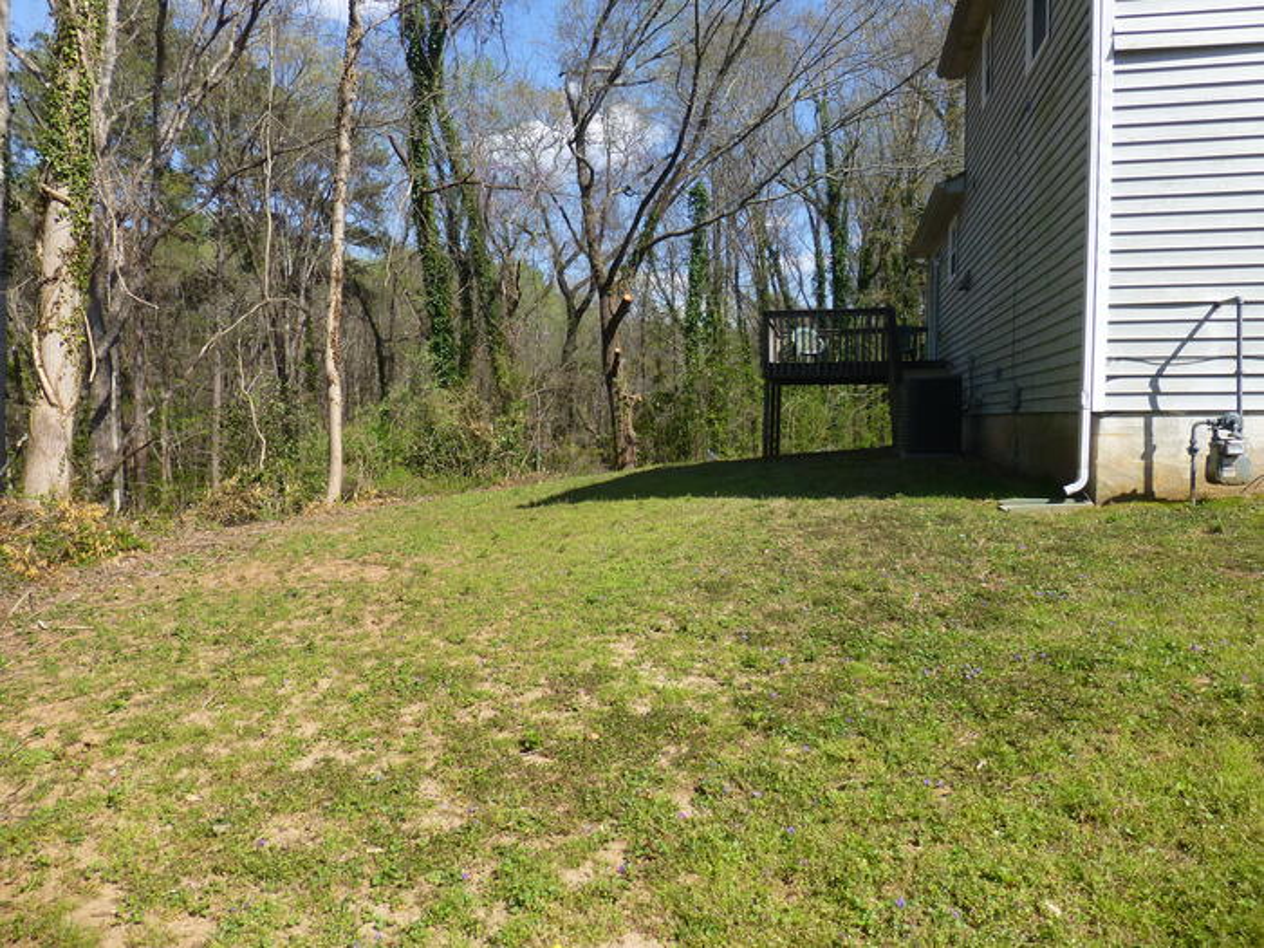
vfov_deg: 56.8
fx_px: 876
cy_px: 474
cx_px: 632
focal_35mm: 24
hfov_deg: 71.6
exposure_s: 1/500
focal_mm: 4.3
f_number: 4
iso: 100
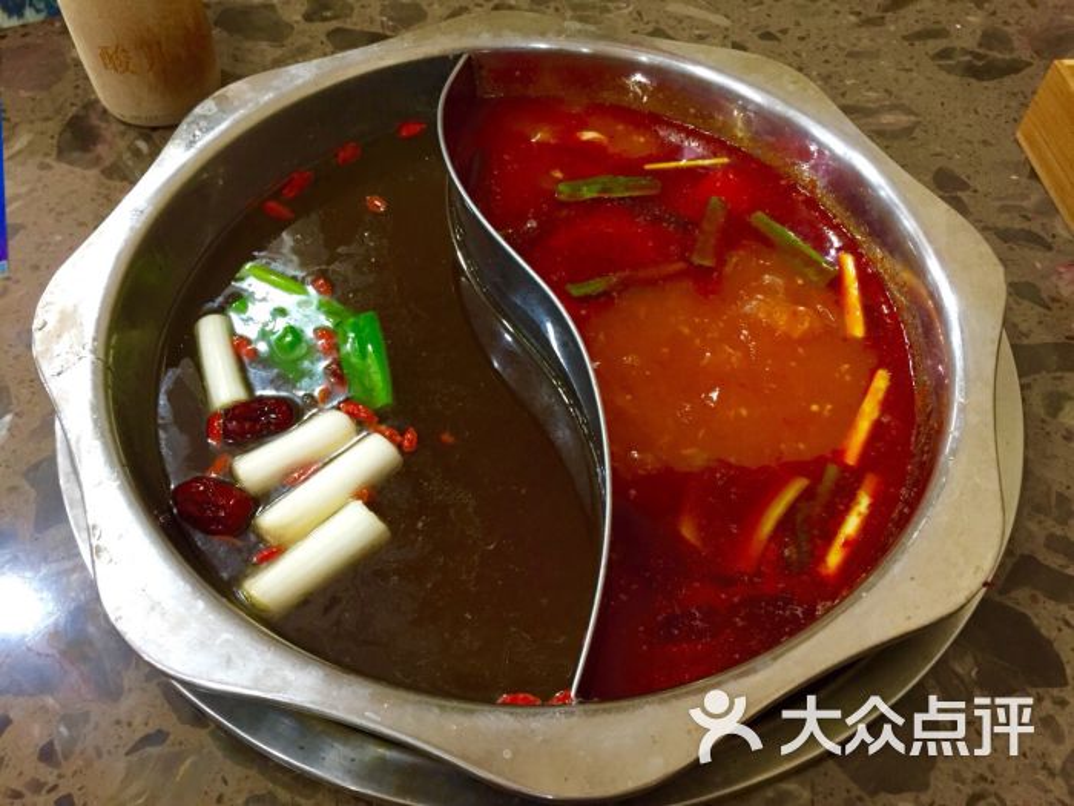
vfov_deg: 48.2
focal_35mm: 29
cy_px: 403
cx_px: 537
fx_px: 900
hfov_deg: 61.7
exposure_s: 1/30
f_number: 2.2
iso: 160
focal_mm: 4.15
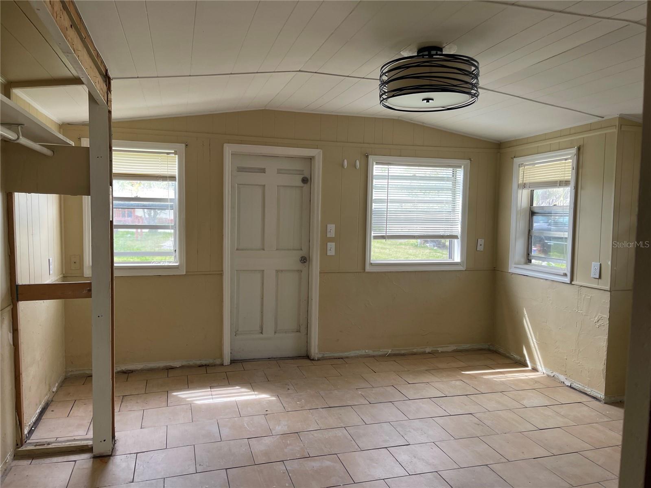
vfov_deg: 54.9
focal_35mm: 25
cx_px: 326
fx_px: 470
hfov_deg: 69.4
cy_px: 244
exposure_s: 1/121
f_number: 1.6
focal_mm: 5.1
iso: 50
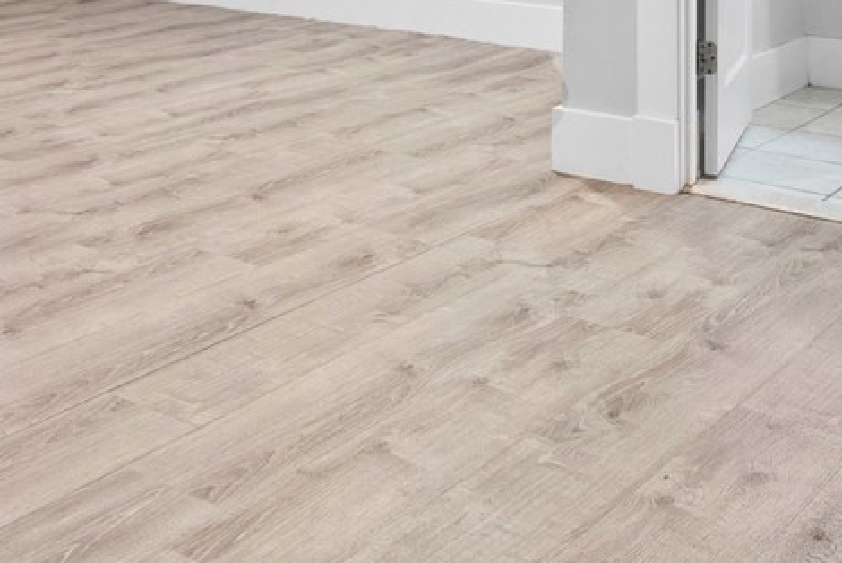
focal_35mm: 61
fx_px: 1428
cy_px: -244
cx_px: 244
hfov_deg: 32.4
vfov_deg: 19.8
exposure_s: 1/1.25
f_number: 9
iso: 200
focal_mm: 14
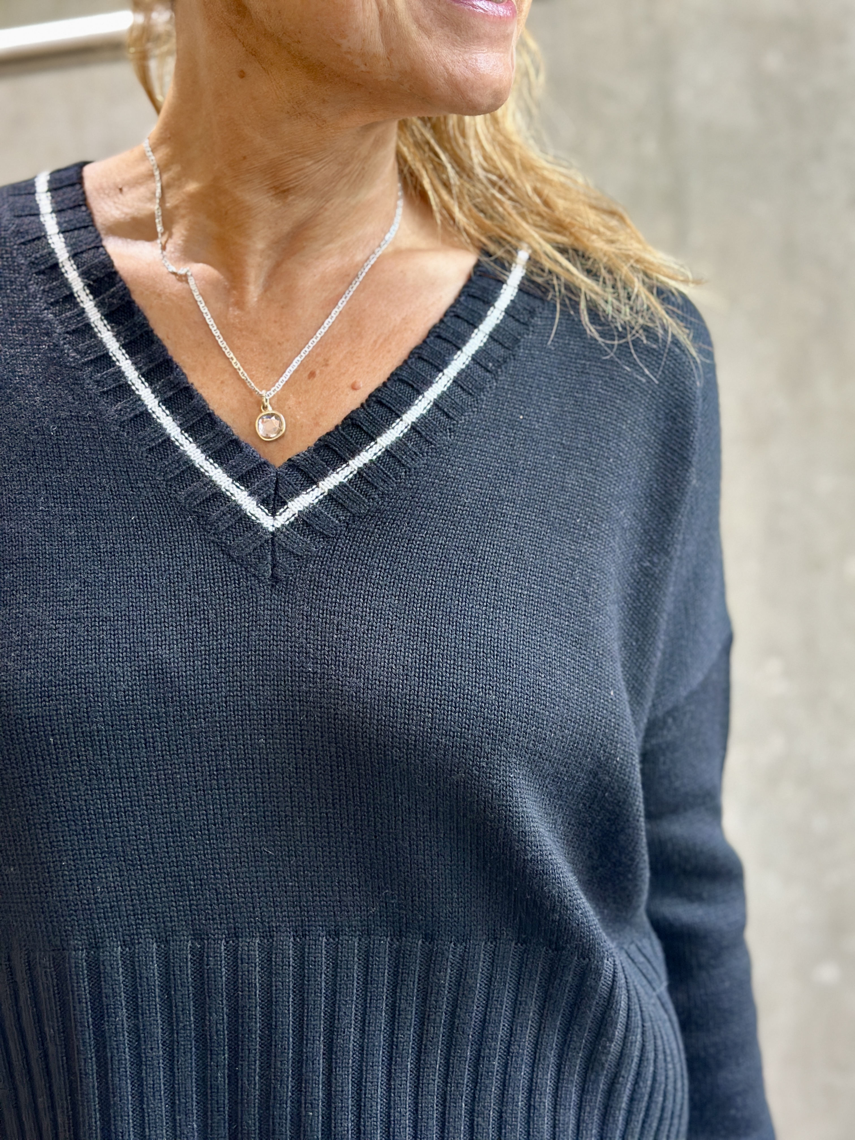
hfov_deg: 30.3
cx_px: 428
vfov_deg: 39.7
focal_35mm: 48
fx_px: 1581
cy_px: 570
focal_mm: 6.86
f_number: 1.78
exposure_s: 1/50
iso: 250
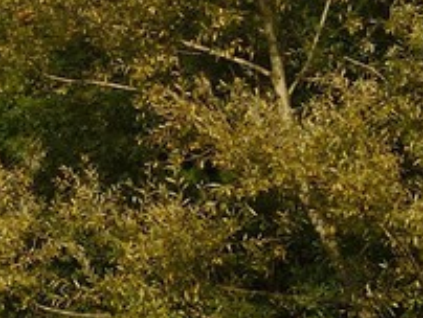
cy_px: 322
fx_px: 4833
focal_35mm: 395
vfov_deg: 3.8
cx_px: -938
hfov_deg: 4.7
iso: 200
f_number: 13
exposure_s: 1/200
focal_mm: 52
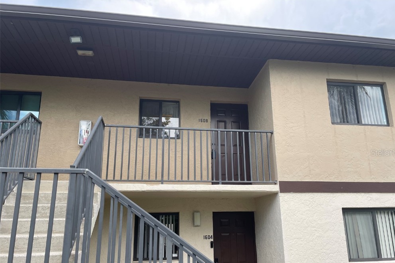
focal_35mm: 28
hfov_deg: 65.5
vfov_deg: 46.2
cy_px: 152
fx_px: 307
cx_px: 204
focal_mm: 4.2
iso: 32
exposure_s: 1/458
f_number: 1.6
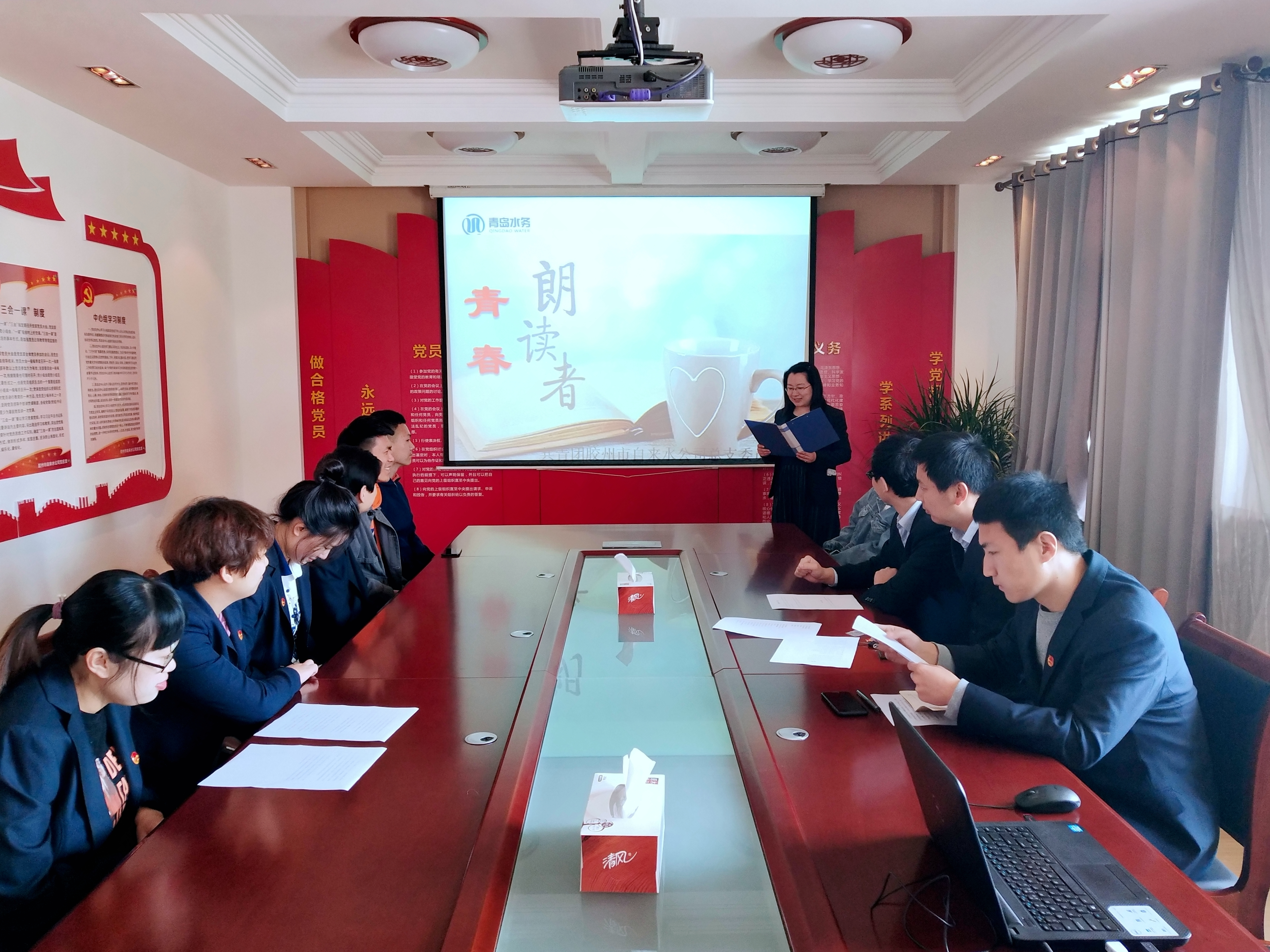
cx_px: 635
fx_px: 1101
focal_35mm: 30
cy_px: 476
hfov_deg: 60.0
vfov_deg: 46.8
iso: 150
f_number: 1.8
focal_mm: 3.95
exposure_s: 1/50
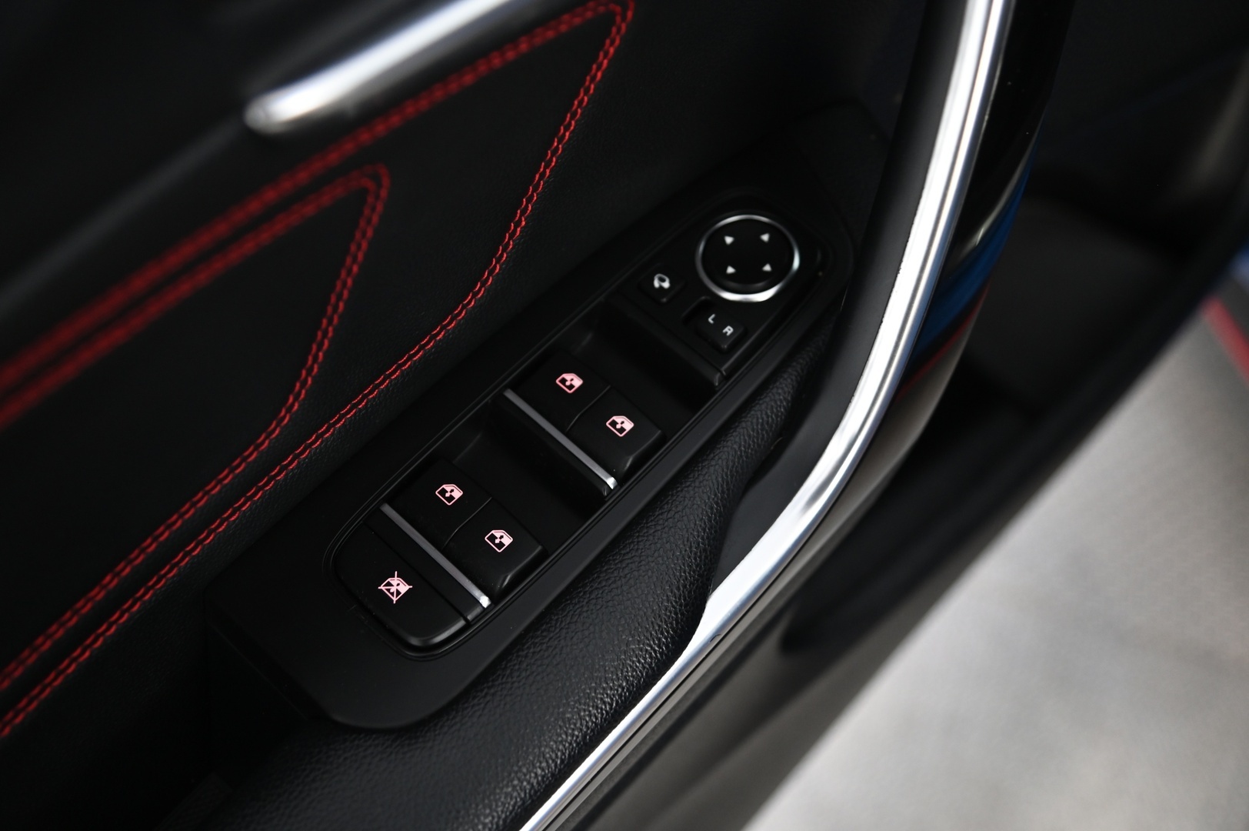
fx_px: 1595
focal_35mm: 46
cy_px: 416
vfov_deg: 29.2
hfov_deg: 42.8
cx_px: 624
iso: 2000
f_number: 4
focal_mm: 46
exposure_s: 1/25
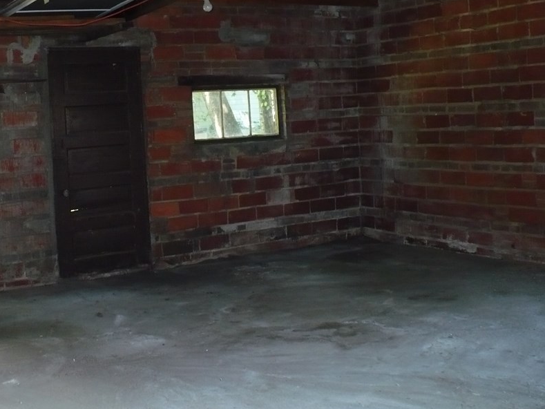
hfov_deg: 39.4
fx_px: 756
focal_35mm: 48
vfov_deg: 30.2
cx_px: 209
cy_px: 171
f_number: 2.8
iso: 250
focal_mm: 6.1
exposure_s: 1/30
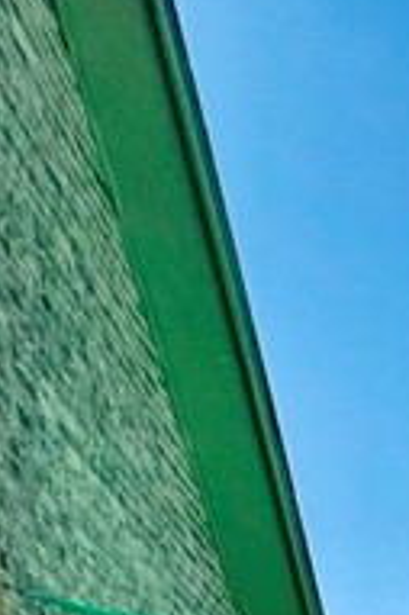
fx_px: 1332
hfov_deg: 8.8
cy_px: 1191
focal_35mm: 78
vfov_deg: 18.4
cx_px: 1539
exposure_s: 1/3731
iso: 50
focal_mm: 2.22
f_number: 2.2
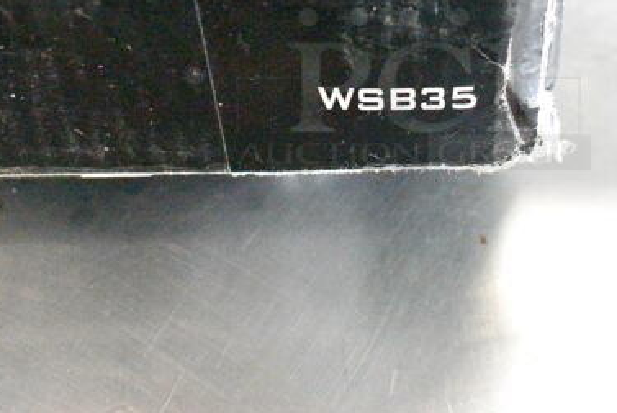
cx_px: 409
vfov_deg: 23.9
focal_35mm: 56
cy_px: 84
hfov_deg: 35.4
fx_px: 957
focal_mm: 23
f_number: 6.3
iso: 25600
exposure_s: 1/160
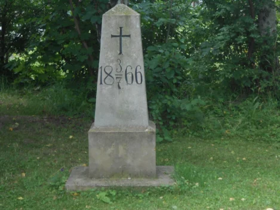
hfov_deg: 21.1
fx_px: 752
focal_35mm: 93
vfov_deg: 15.9
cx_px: 140
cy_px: 105
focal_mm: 16.5
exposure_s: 1/80
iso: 80
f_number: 4.6
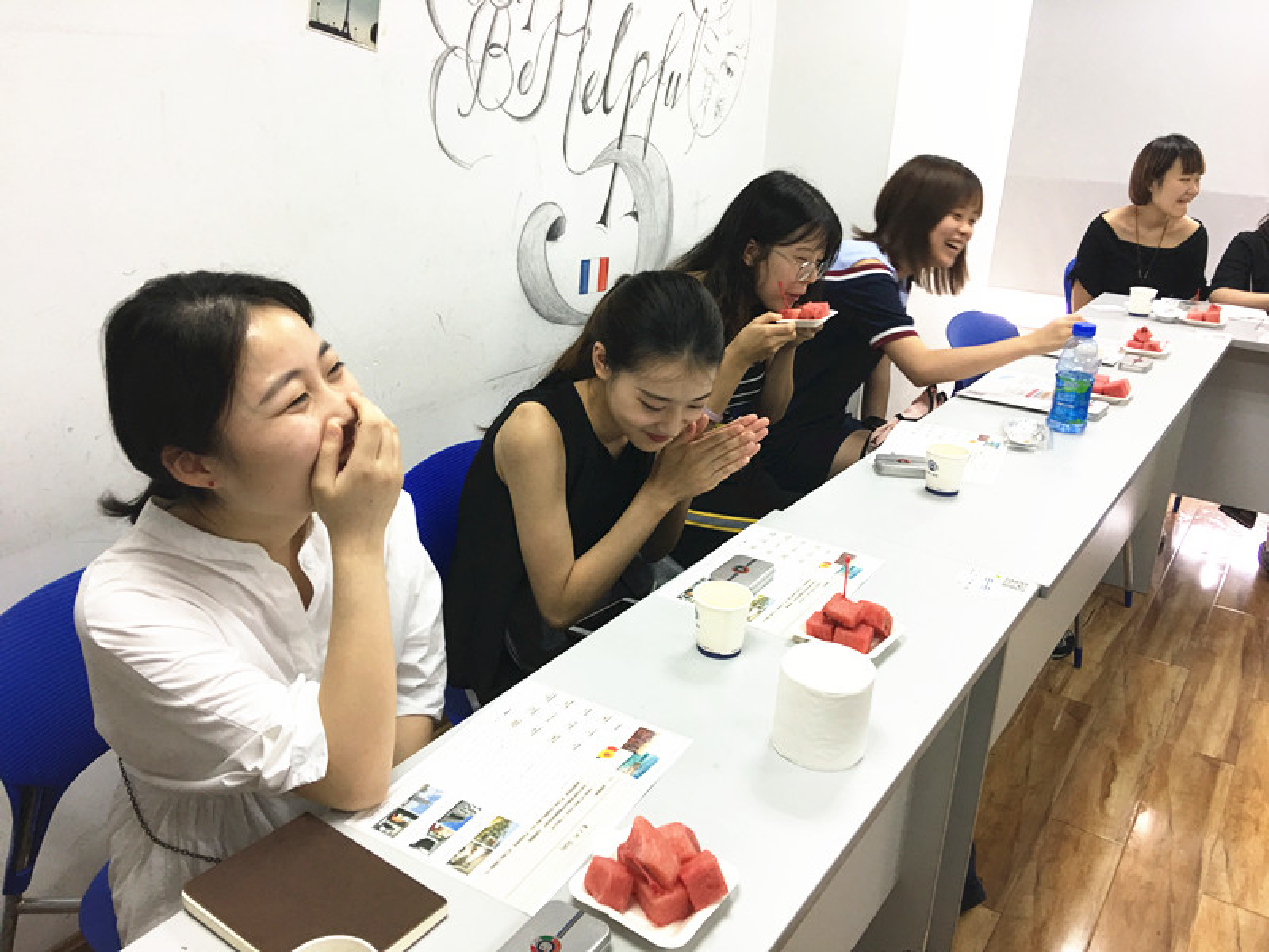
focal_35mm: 29
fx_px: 1063
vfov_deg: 48.2
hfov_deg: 61.7
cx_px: 634
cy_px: 476
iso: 40
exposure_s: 1/17
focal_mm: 4.15
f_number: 2.2
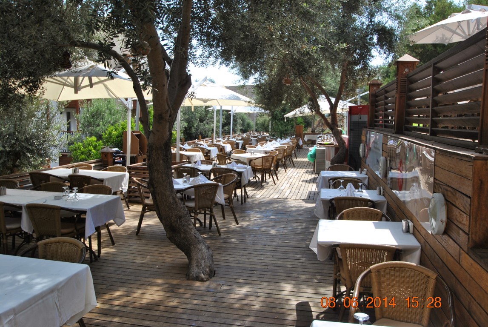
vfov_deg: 41.8
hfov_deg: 59.4
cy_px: 164
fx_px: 428
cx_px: 244
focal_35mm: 32
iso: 100
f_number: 7.1
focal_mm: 21
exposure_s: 1/200
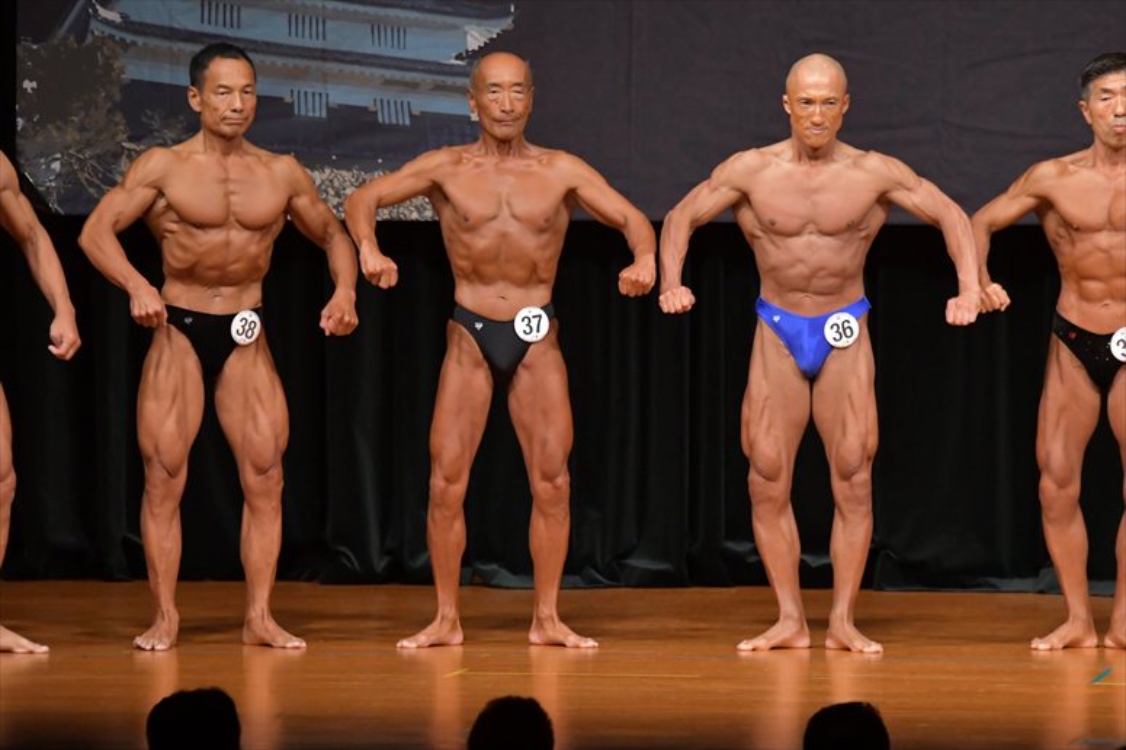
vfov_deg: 4.8
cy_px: 375
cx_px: 563
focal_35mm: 285
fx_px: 8910
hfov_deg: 7.2
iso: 5000
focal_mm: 190
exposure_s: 1/400
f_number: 5.6
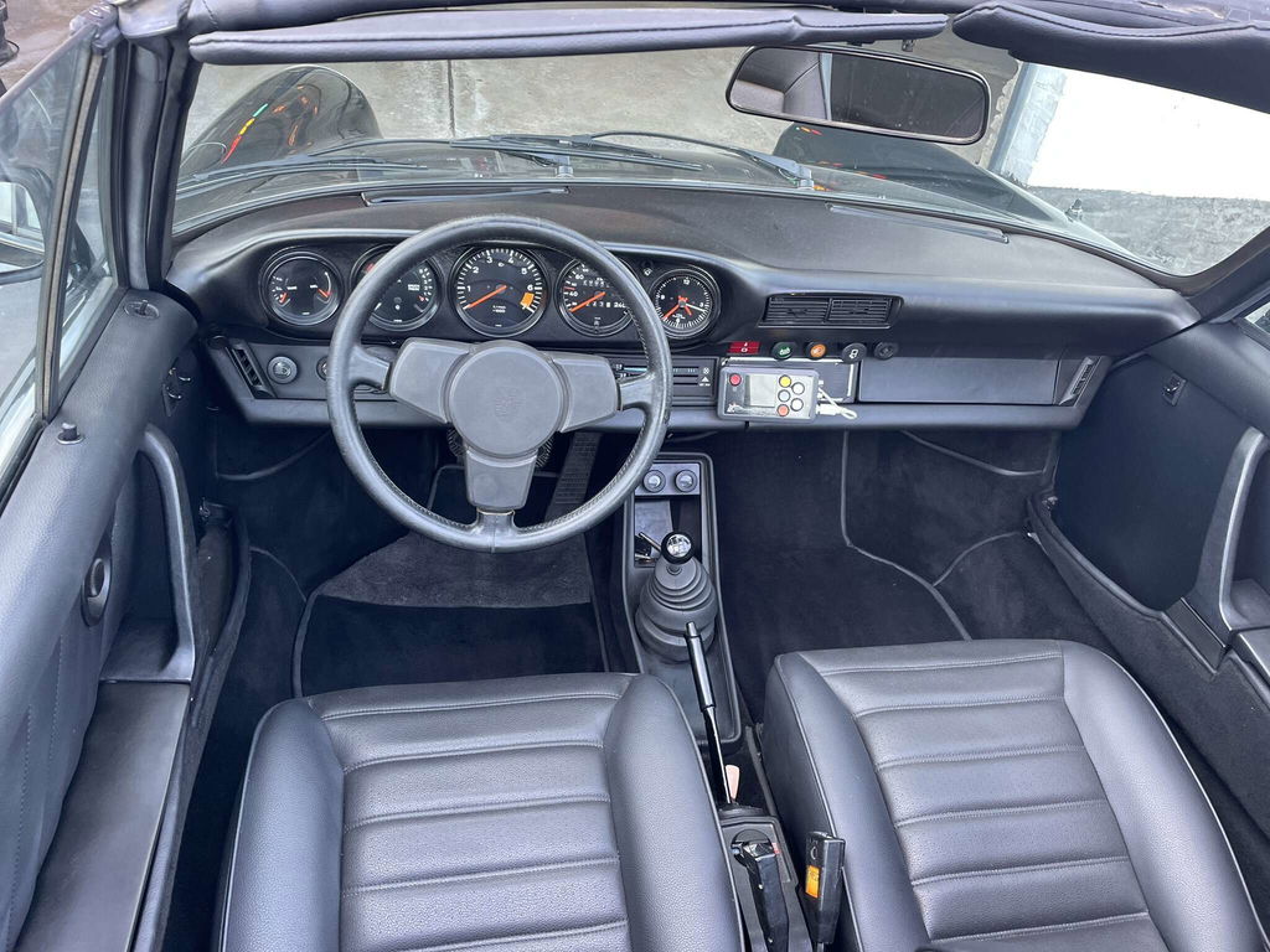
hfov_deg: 67.3
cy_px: 476
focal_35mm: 26
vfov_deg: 53.1
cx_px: 635
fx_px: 954
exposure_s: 1/87
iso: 125
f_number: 1.6
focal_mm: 4.2
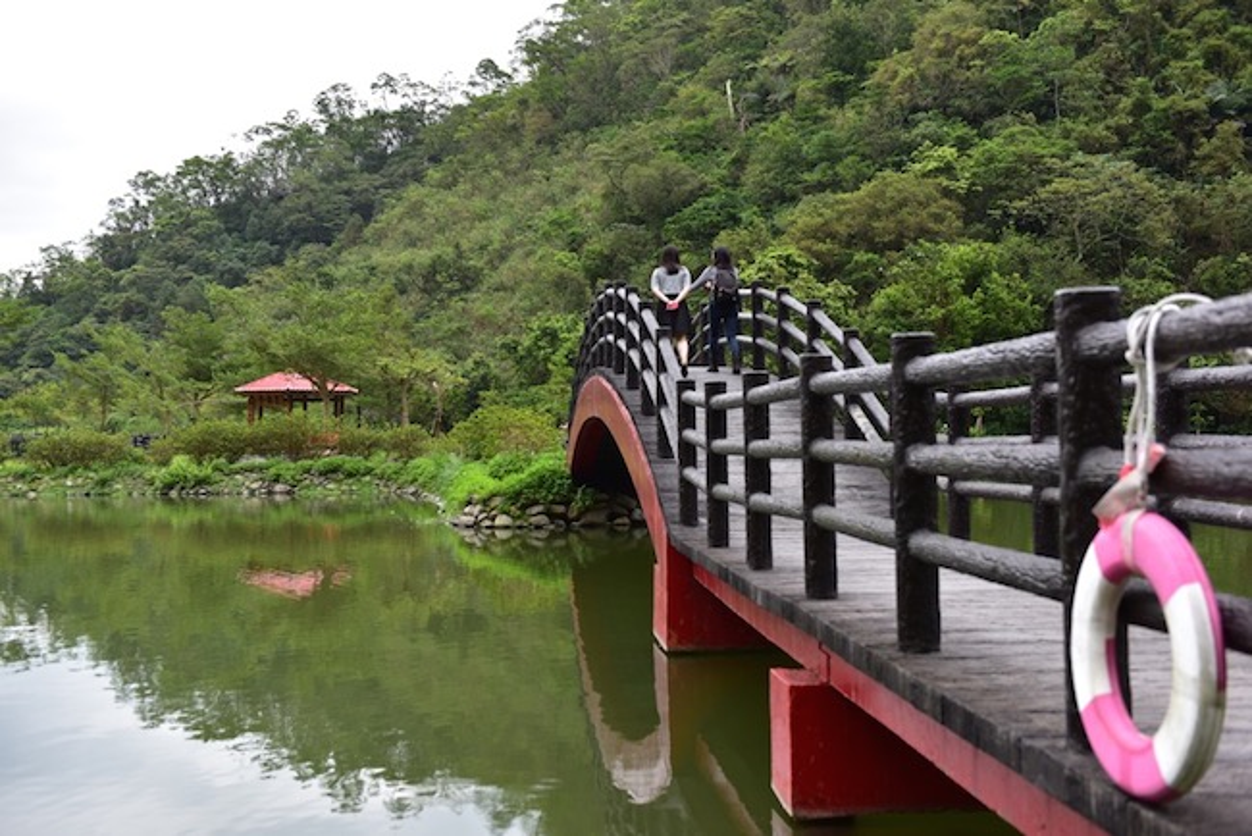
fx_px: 1392
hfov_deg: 48.4
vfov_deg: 33.4
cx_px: 626
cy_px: 418
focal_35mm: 40
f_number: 4
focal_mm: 40
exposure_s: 1/40
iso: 200
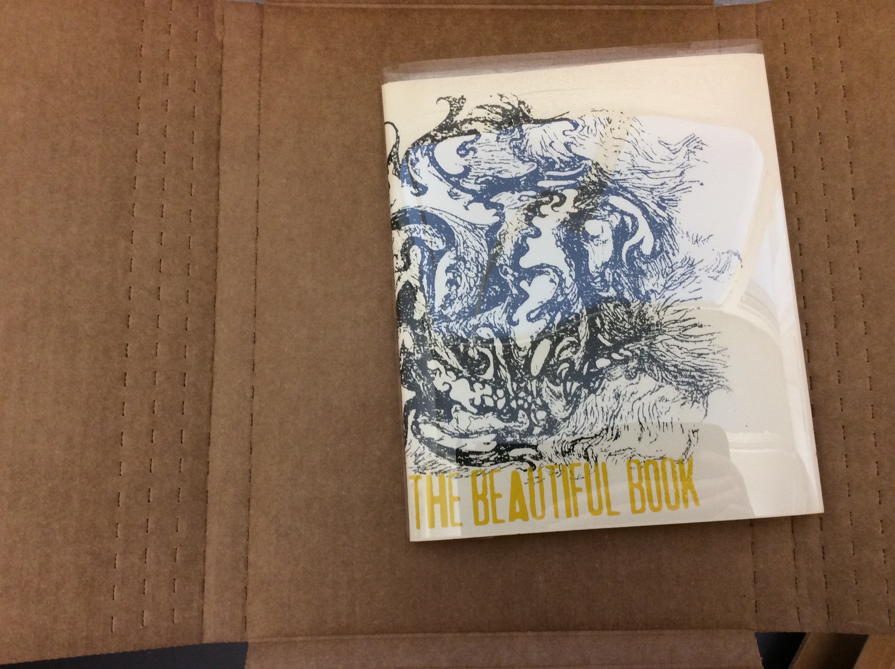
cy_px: 334
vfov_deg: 44.1
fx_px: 826
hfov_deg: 56.9
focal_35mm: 32
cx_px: 448
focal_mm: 3.3
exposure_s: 1/25
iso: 64
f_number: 2.4
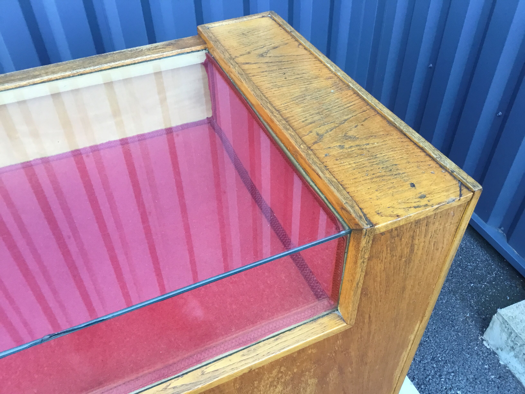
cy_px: 197
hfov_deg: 58.4
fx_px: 470
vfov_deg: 45.4
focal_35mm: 31
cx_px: 262
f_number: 2.4
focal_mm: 3.3
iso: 50
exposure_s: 1/33
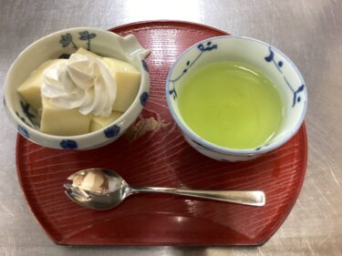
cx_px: 171
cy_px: 128
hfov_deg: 58.4
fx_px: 306
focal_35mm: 31
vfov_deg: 45.4
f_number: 2.4
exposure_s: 1/50
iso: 200
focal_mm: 3.3
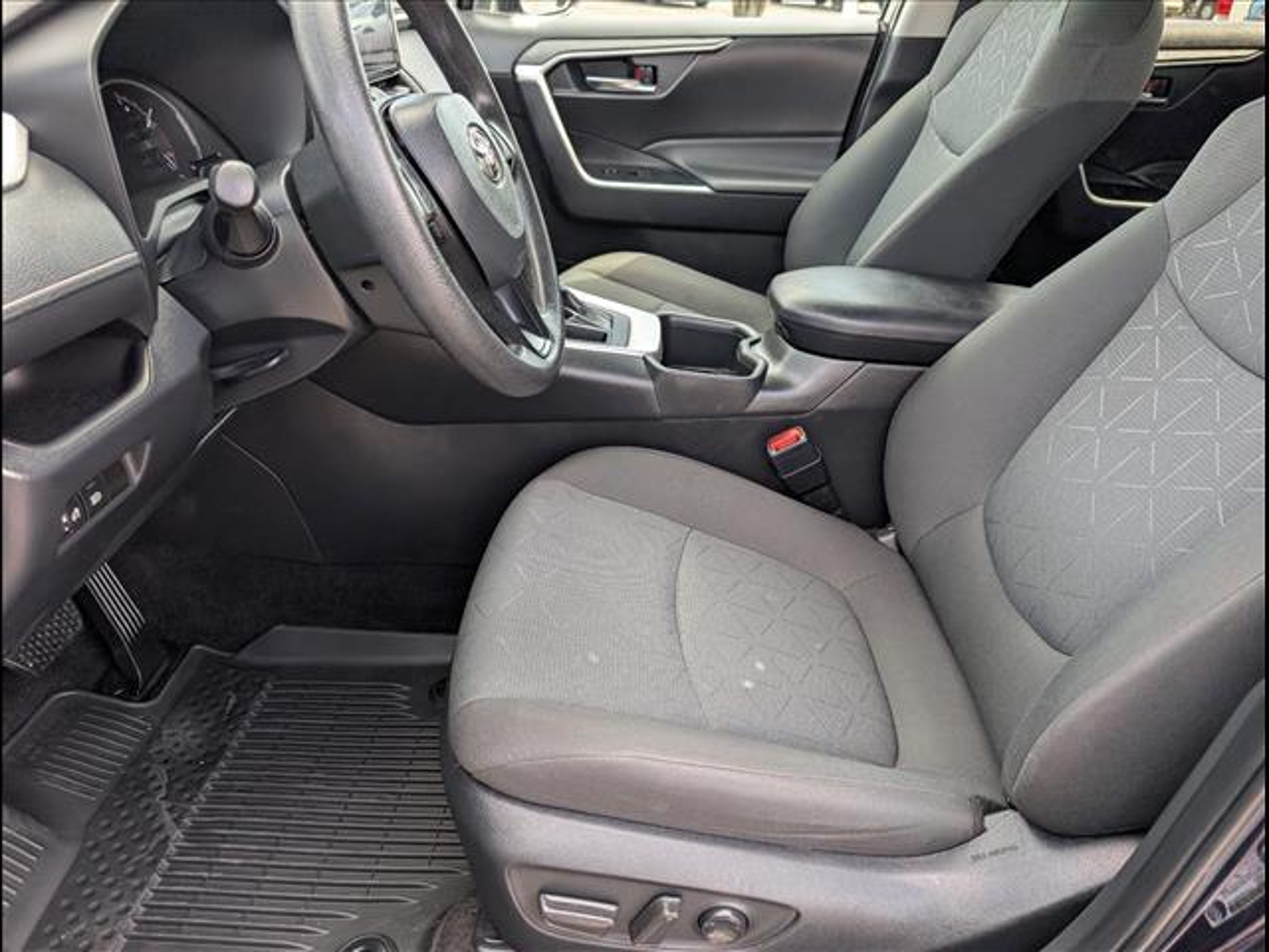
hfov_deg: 71.6
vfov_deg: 56.8
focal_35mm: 24
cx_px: 634
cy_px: 476
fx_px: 880
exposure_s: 1/1000
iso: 272
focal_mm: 6.9
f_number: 1.68
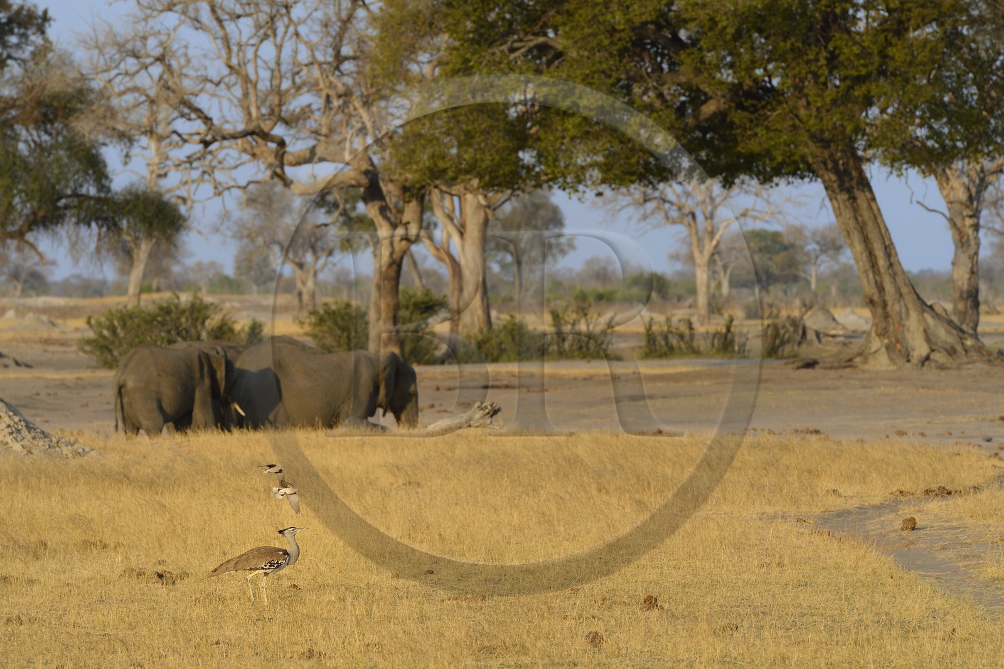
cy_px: 334
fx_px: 7807
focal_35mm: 280
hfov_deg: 7.4
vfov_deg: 4.9
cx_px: 502
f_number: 9
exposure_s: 1/500
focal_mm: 280
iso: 400
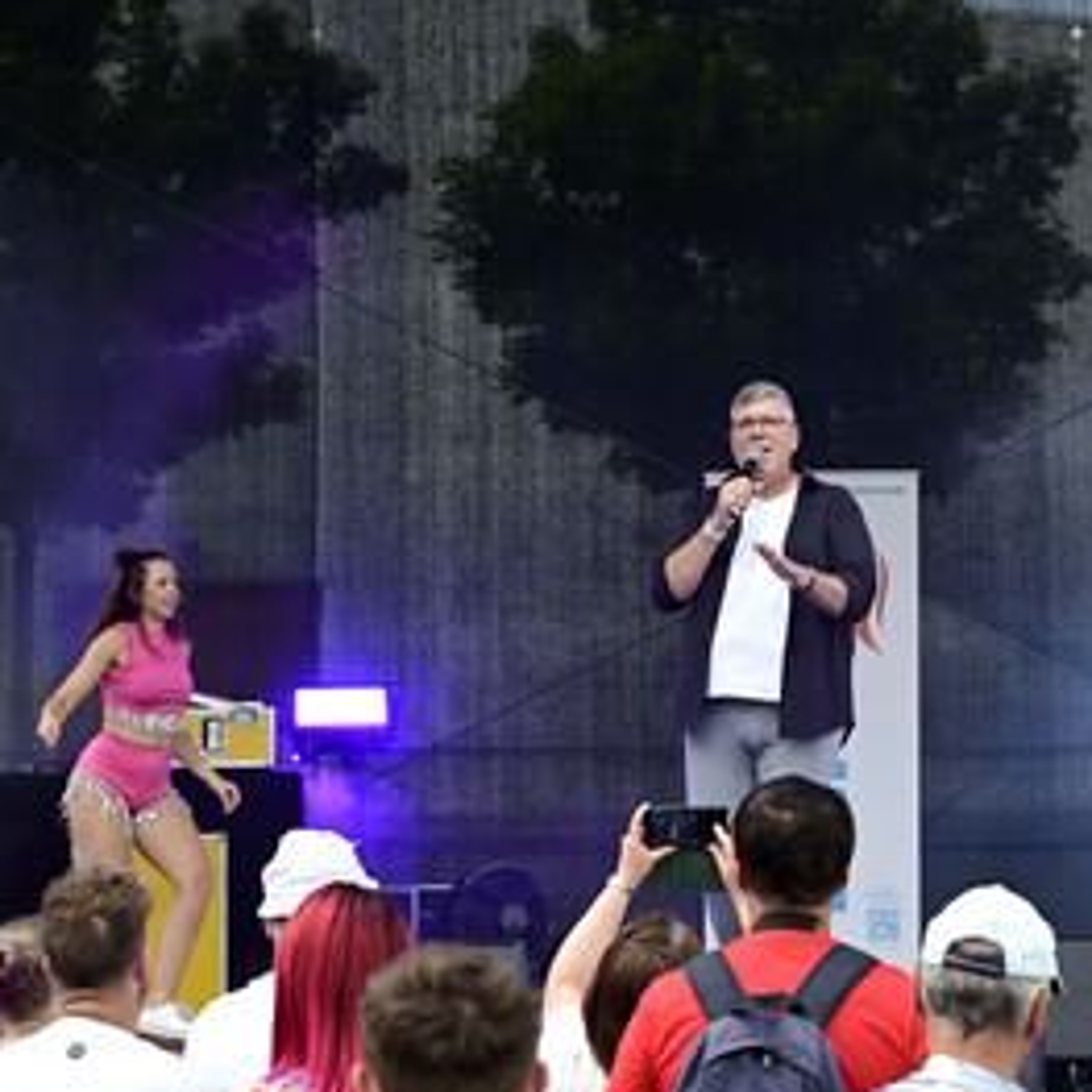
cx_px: 770
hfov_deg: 17.0
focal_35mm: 102
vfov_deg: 17.1
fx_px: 3640
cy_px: 615
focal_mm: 70
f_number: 5.6
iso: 125
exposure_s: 1/200
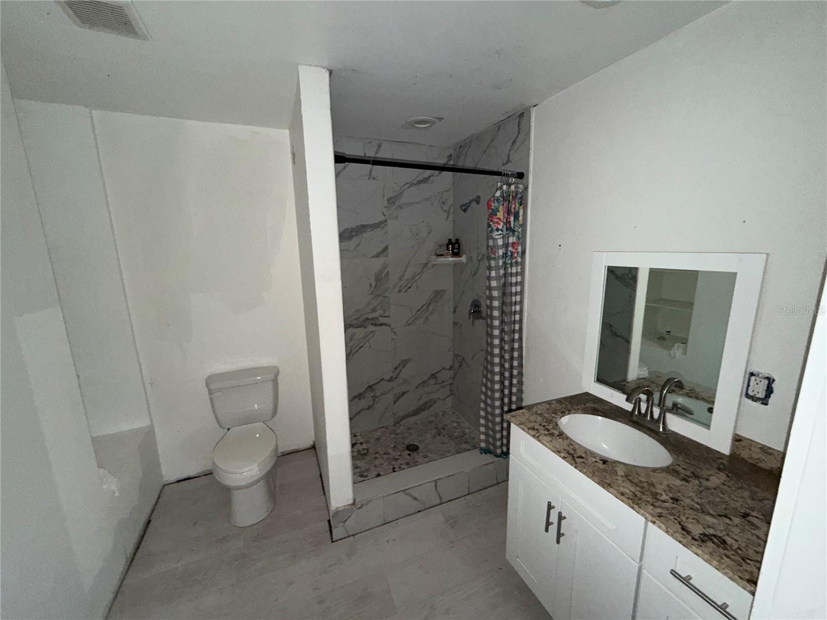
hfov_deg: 102.1
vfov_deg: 85.7
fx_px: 334
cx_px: 414
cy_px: 310
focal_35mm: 14
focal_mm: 2.22
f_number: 2.2
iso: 200
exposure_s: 1/30
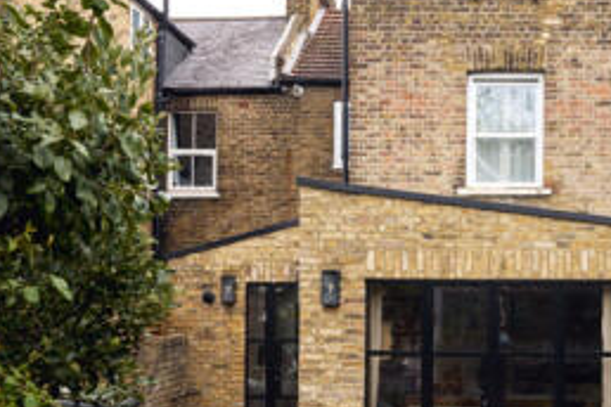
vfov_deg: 22.2
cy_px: 143
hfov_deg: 31.9
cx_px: 499
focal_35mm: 61
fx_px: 1035
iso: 100
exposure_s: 1/100
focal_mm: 24
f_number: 7.1
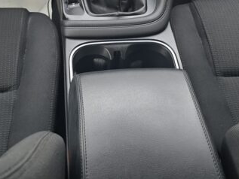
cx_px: 104
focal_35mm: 58
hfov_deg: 33.2
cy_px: -45
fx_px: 401
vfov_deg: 22.8
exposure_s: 1/180
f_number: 1.7
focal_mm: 6.3
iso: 40
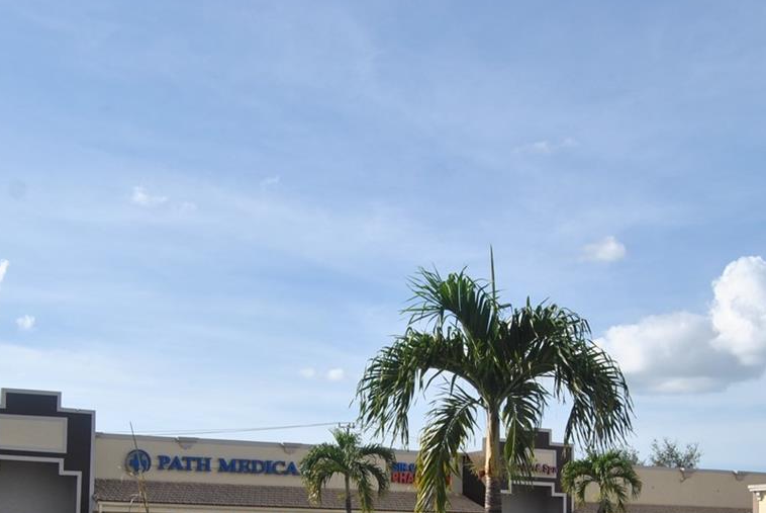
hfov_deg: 35.0
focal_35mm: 57
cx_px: 381
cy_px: 484
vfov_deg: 23.1
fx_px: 1214
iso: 100
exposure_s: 1/320
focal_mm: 18
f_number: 8
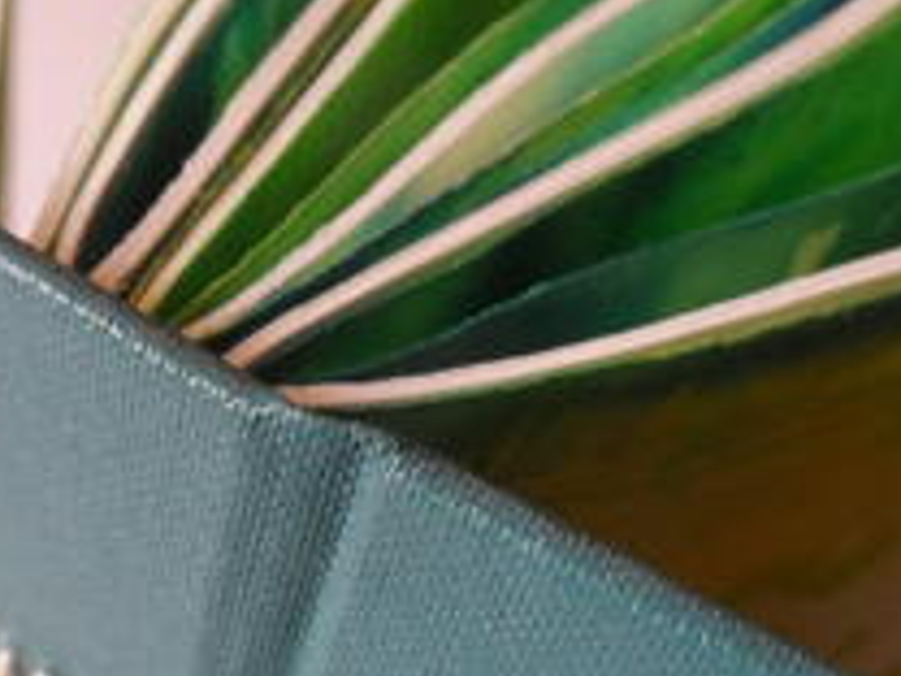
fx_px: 1353
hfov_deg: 36.4
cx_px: 290
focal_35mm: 52
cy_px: 511
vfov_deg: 27.6
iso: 400
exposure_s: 1/30
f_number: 3.2
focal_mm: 4
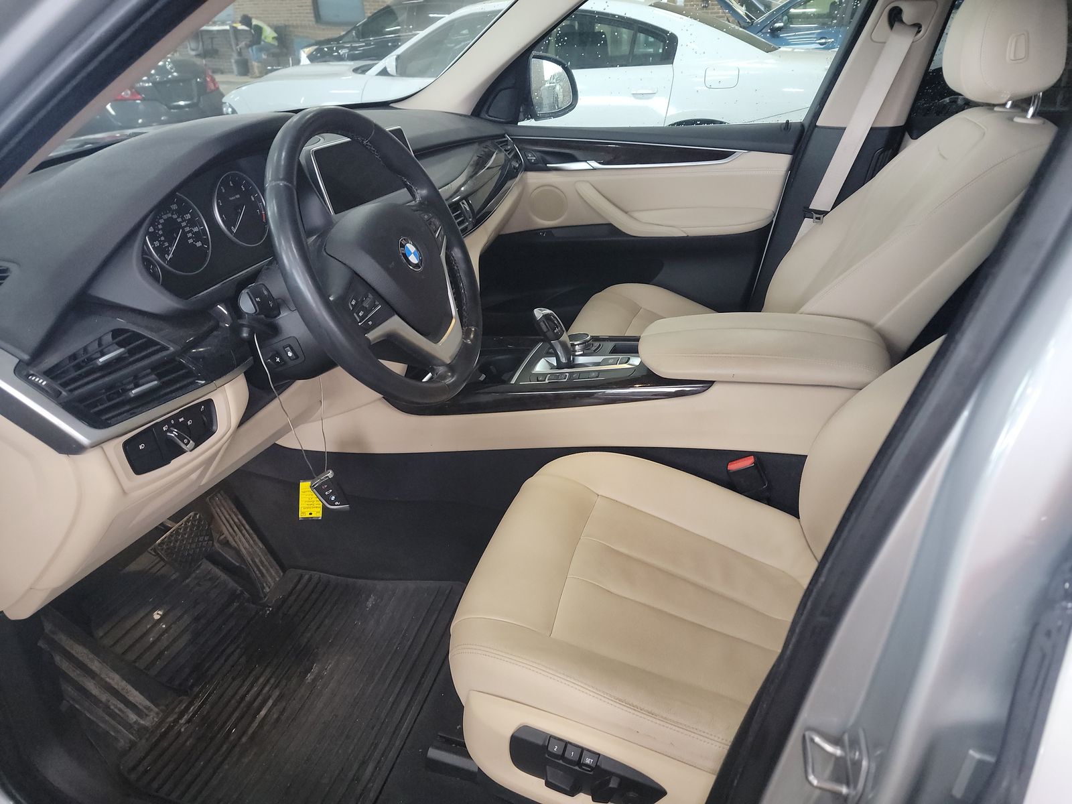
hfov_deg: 71.6
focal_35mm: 24
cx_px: 536
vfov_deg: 56.8
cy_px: 402
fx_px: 743
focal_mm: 6.7
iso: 792
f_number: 1.8
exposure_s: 1/59
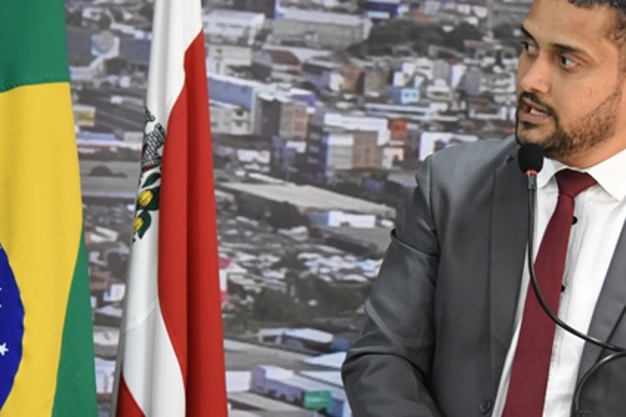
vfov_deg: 8.6
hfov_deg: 12.9
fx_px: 2765
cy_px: 224
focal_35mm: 159
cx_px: 417
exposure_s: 1/50
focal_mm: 70
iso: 3200
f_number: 5.6
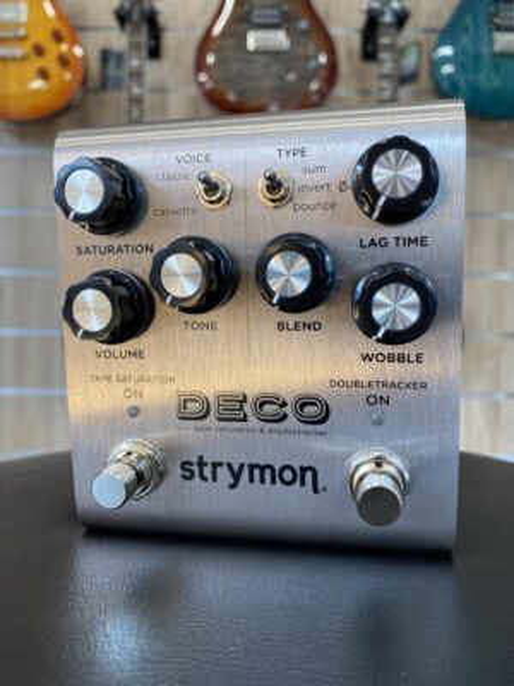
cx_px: 257
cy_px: 343
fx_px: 515
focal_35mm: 26
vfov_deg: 67.3
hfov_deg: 53.1
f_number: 1.8
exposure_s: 1/100
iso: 80
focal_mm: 4.25
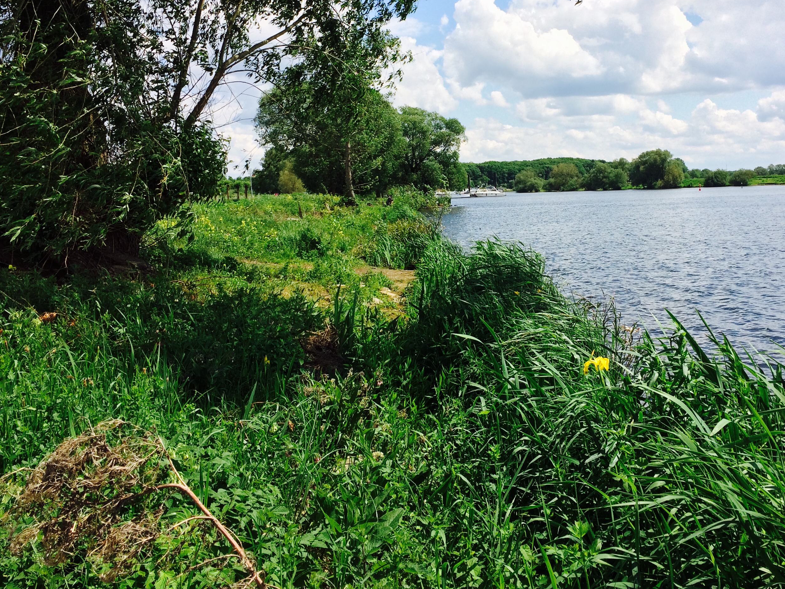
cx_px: 478
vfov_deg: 37.4
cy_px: 205
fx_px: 862
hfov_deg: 48.6
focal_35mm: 38
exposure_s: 1/2740
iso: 32
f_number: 2.2
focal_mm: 4.15
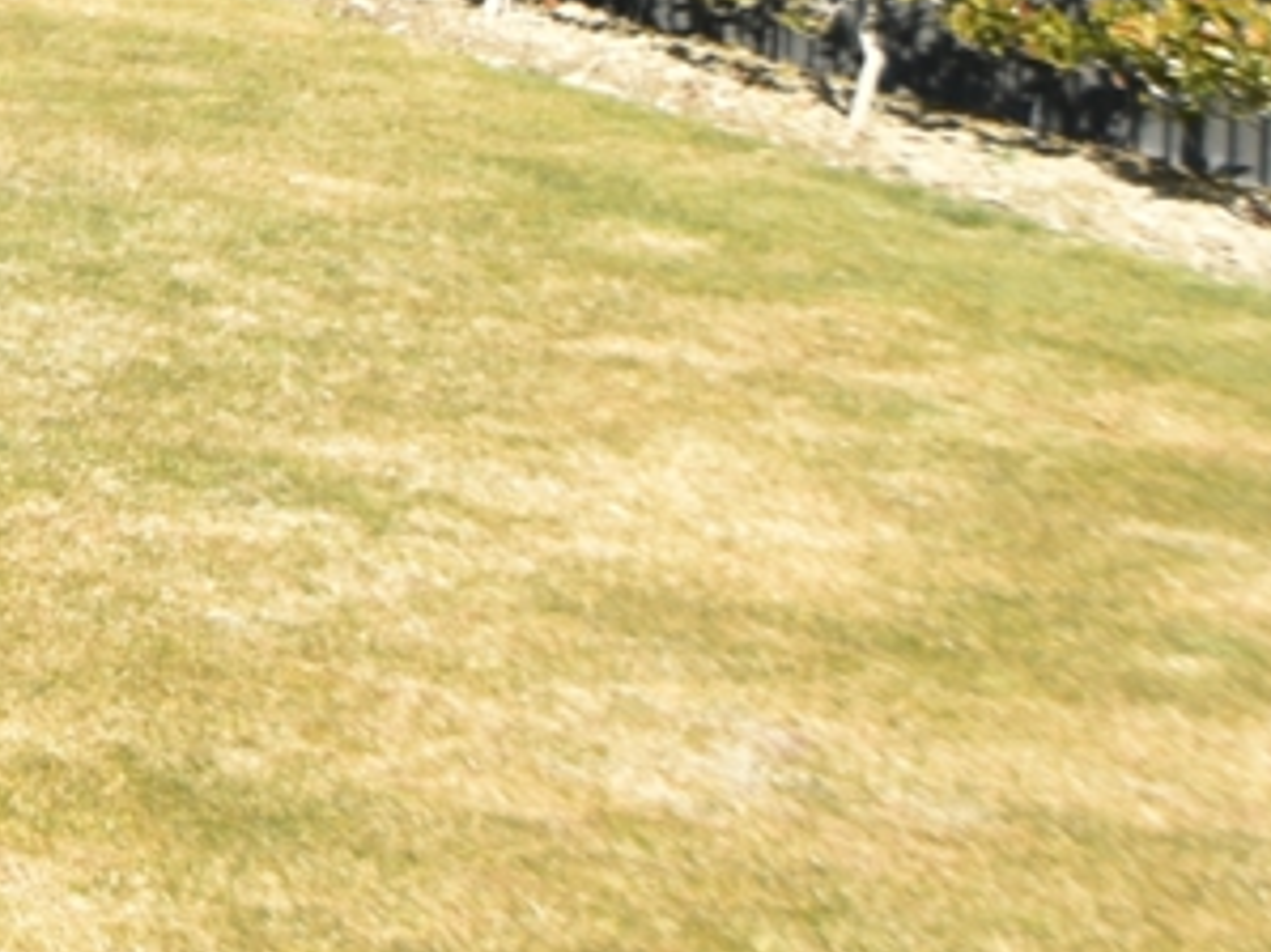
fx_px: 3910
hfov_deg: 12.0
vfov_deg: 12.8
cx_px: -2295
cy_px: -688
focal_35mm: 107
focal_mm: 11.5
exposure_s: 1/400
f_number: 10
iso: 200
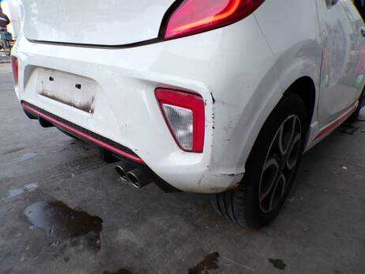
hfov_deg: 69.4
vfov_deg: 54.9
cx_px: 189
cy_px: 138
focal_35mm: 25
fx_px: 264
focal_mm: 4.3
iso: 100
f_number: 5.8
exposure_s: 1/105
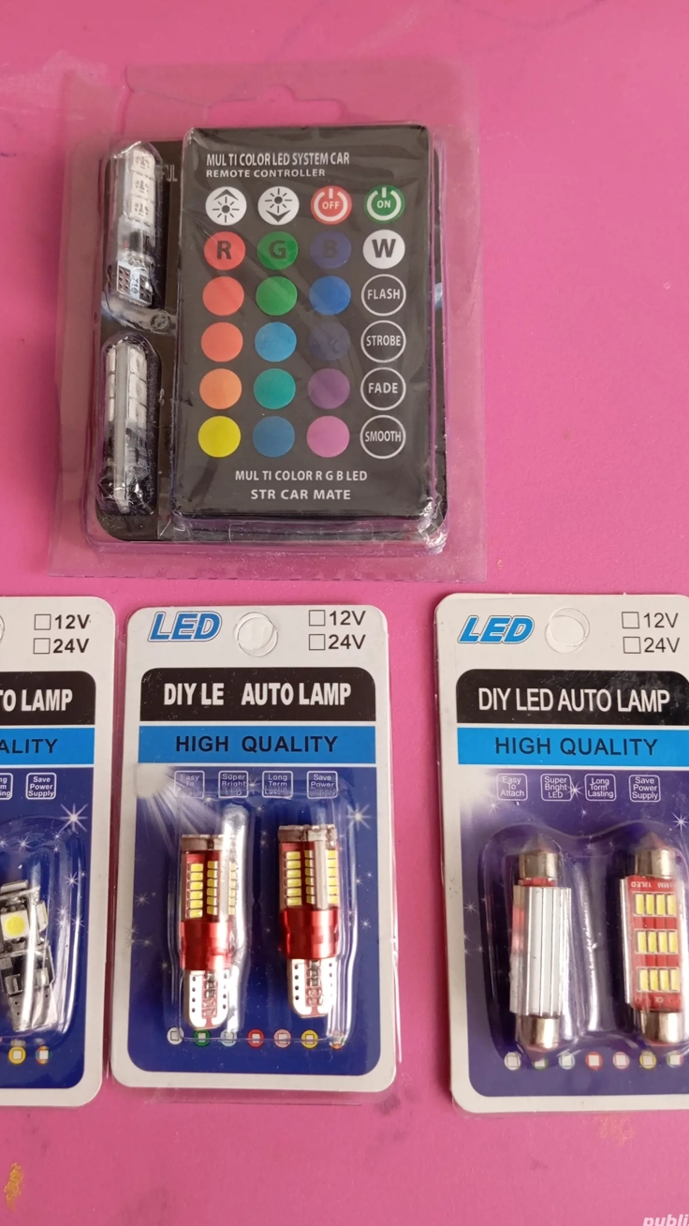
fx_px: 1007
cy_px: 613
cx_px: 272
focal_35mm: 31
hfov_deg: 37.6
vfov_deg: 62.6
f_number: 1.8
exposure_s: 1/33.3
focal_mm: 4.22
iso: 1024
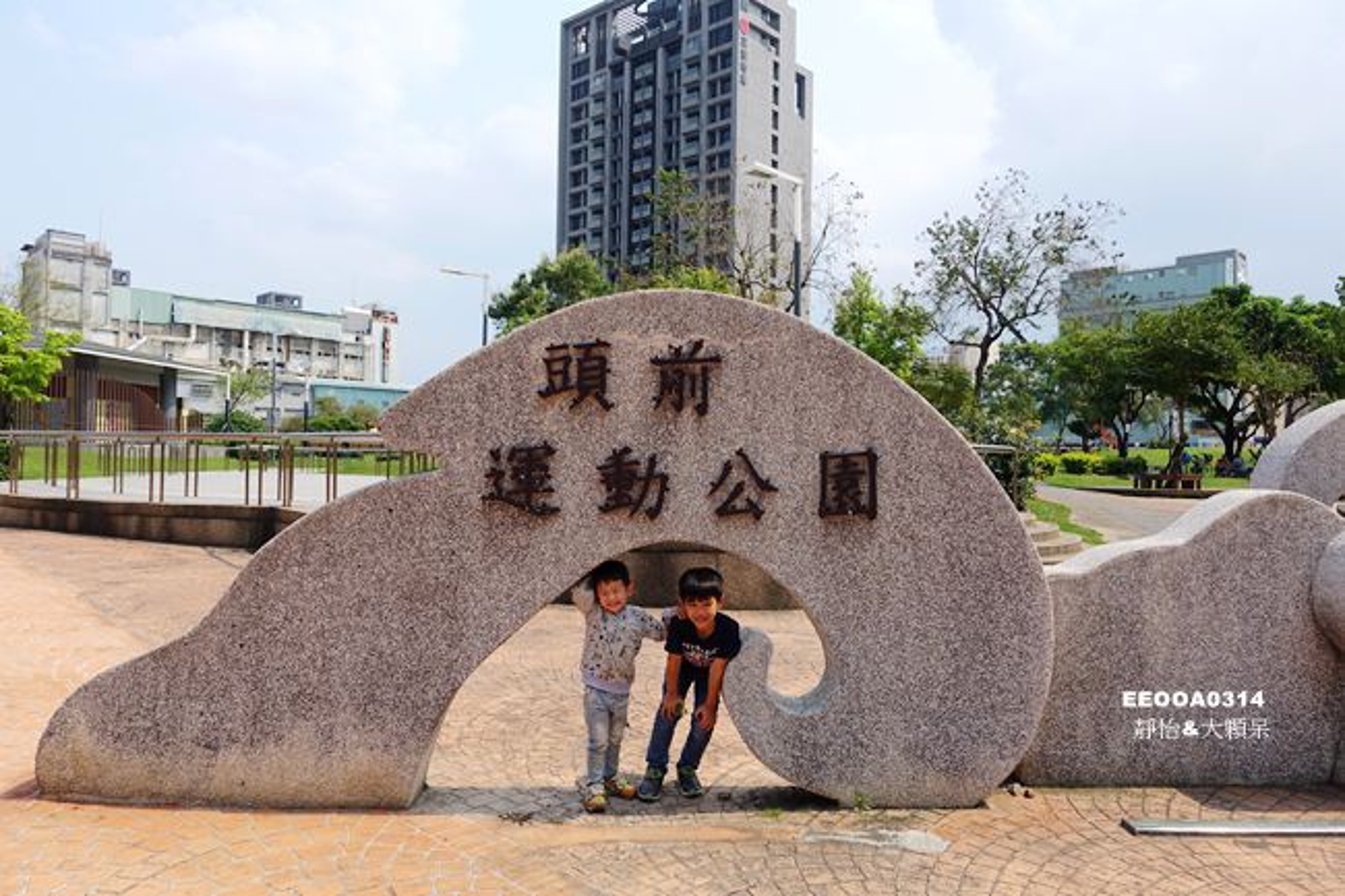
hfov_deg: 73.8
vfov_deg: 53.1
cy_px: 448
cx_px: 672
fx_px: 896
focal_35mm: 24
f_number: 4
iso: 125
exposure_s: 1/100
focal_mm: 8.8
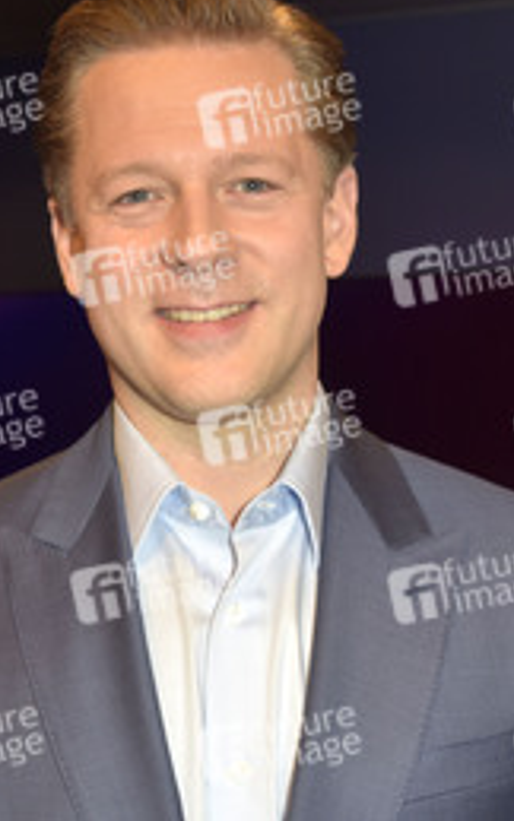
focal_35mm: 85
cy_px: 349
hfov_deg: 15.4
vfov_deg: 24.3
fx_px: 1904
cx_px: 195
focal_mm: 48
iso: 1250
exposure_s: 1/200
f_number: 6.3
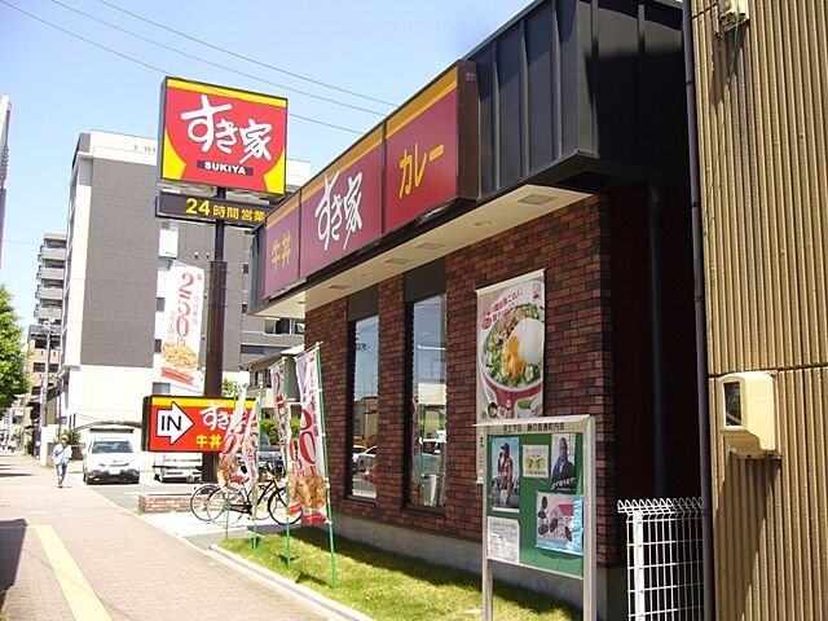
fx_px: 837
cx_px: 414
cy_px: 310
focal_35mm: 35
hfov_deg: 52.6
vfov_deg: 40.7
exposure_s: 1/160
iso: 80
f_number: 5.6
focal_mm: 5.8
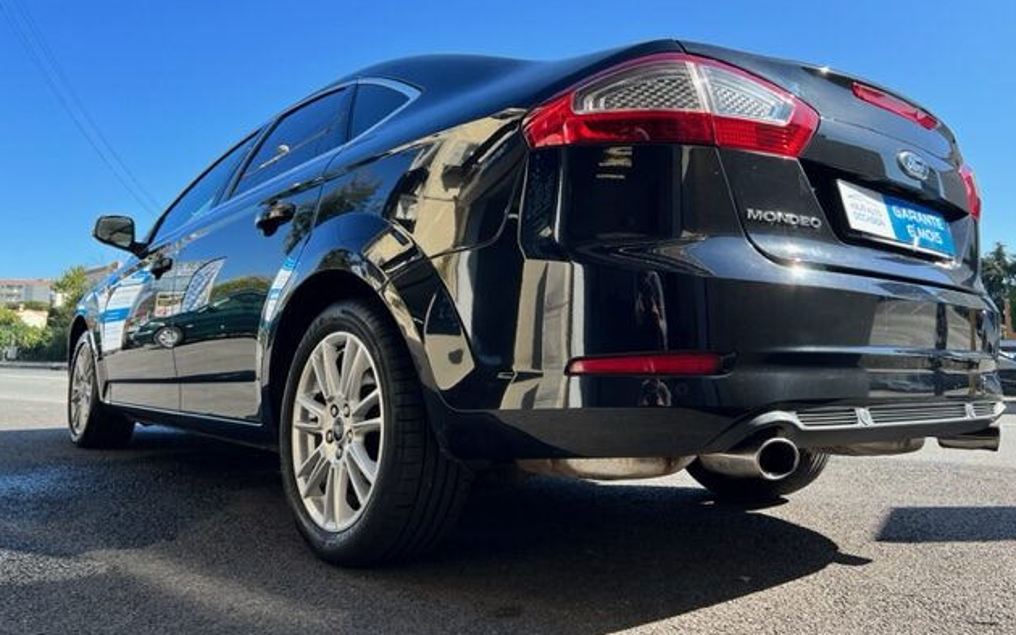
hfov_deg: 66.5
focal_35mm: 28
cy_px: 277
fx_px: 775
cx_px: 511
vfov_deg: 44.5
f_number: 1.5
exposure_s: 1/1412
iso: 50
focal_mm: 5.7
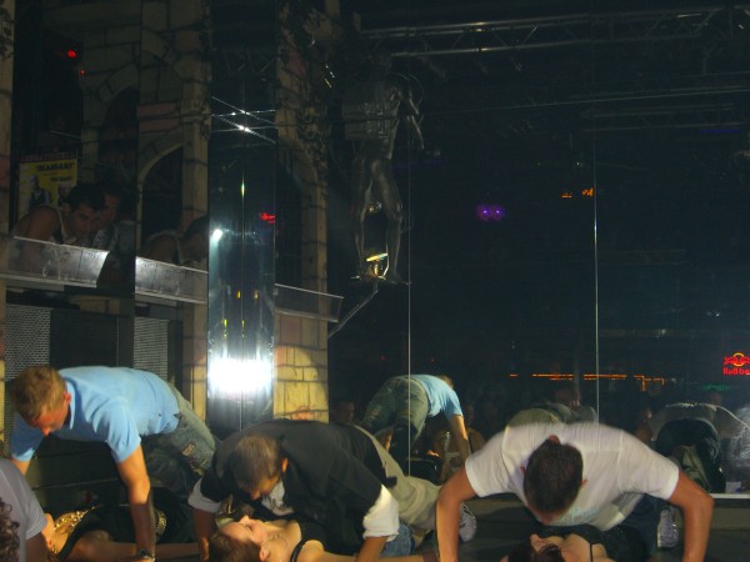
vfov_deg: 25.7
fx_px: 1235
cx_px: 375
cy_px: 281
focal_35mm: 57
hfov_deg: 33.8
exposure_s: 1/60
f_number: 3.6
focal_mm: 11.8
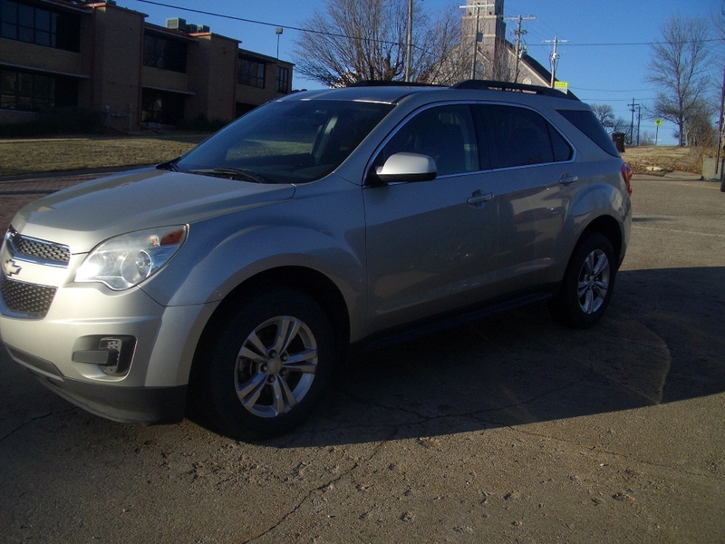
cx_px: 362
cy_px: 272
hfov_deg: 52.6
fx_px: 733
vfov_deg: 40.7
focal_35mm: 35
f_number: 2.6
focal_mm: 5.8
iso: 50
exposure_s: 1/500
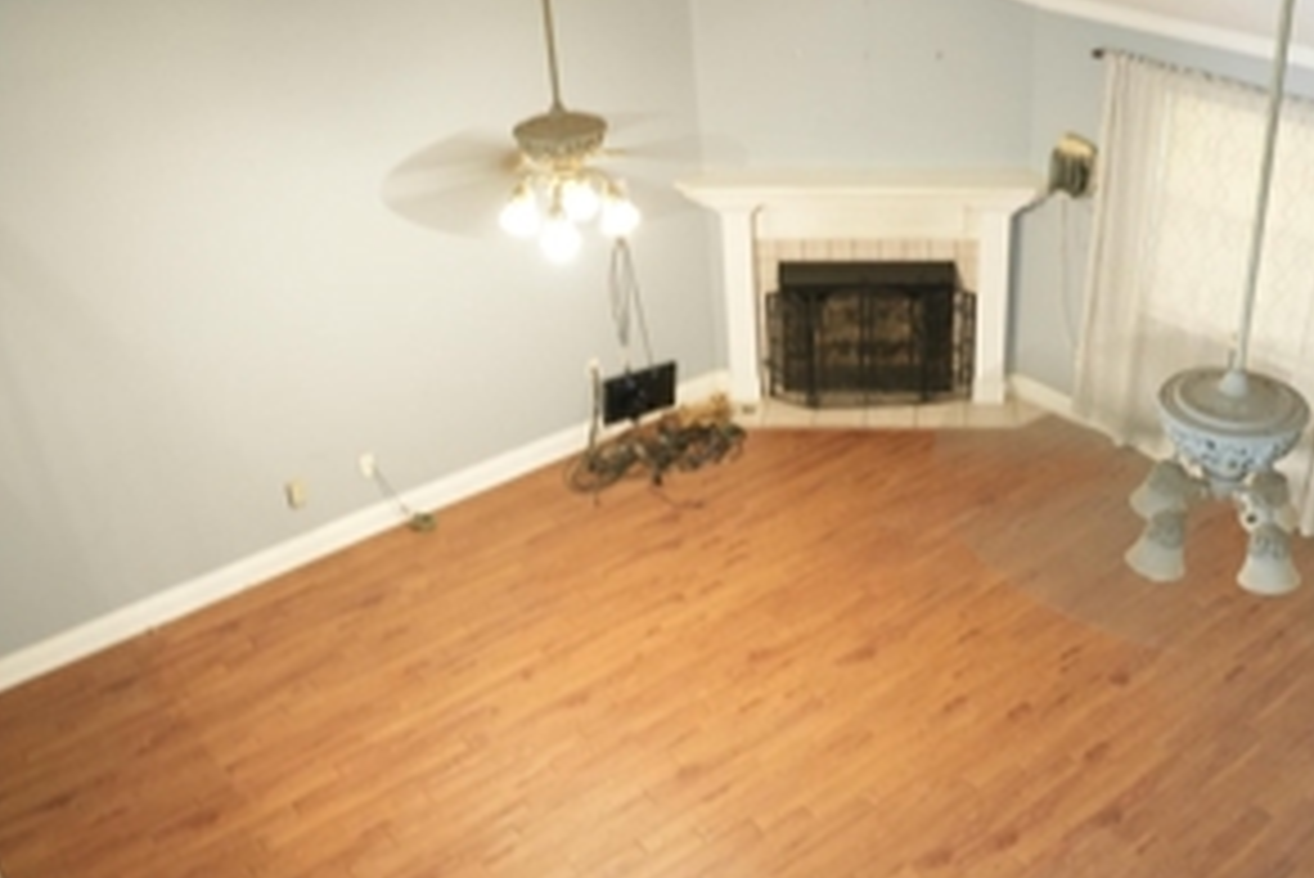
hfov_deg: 51.4
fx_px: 1351
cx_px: 810
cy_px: 446
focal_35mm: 37
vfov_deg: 36.0
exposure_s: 1/13
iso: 1250
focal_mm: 24
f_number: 5.6
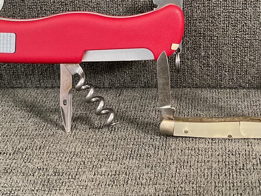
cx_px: 207
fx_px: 536
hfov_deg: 26.9
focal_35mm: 71
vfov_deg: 20.1
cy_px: -1
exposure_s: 1/60
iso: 200
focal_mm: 3
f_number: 1.8
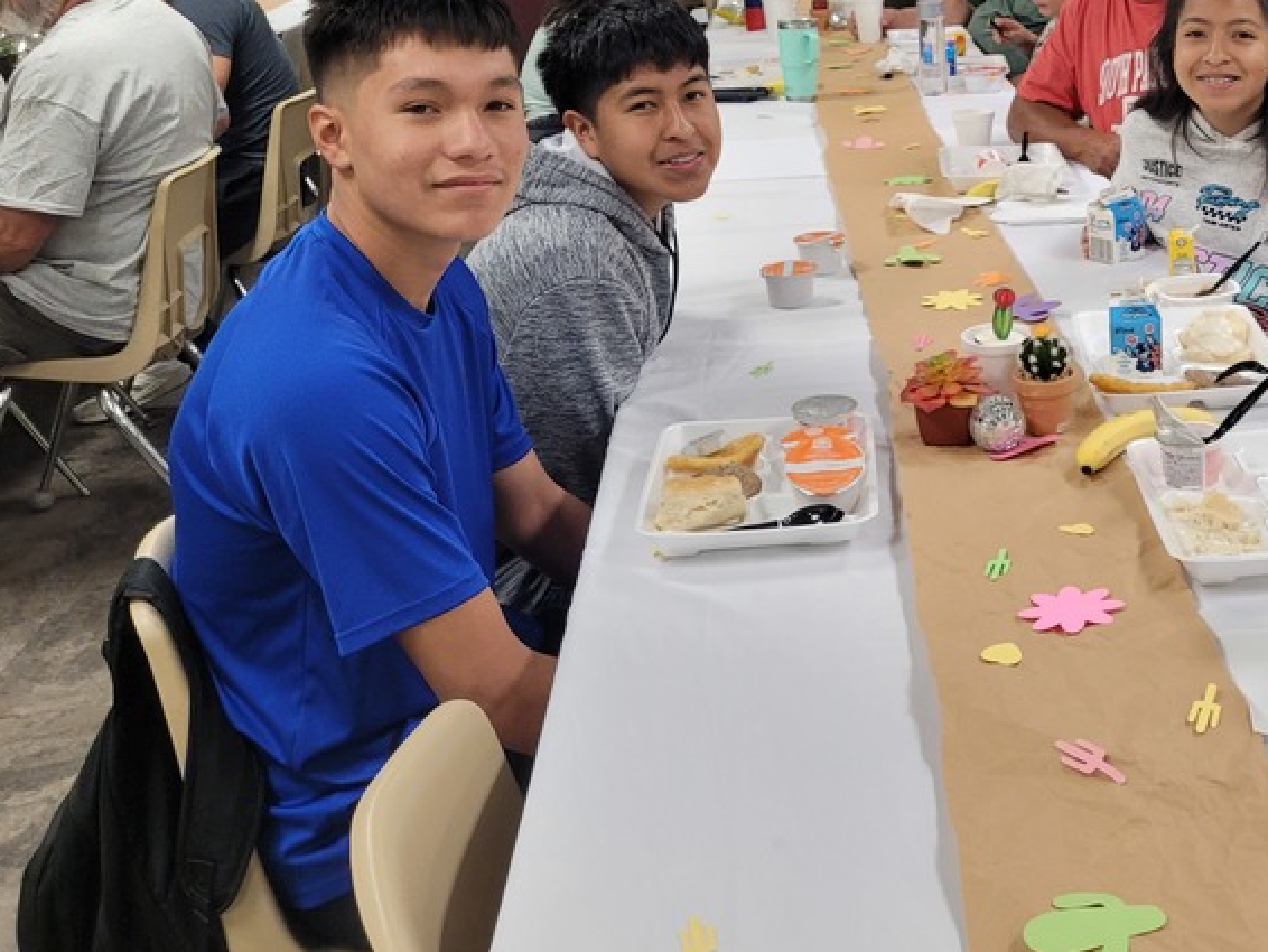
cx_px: 990
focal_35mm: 47
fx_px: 1722
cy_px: 181
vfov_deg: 30.1
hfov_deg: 39.1
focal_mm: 5.4
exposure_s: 1/120
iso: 250
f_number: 1.8
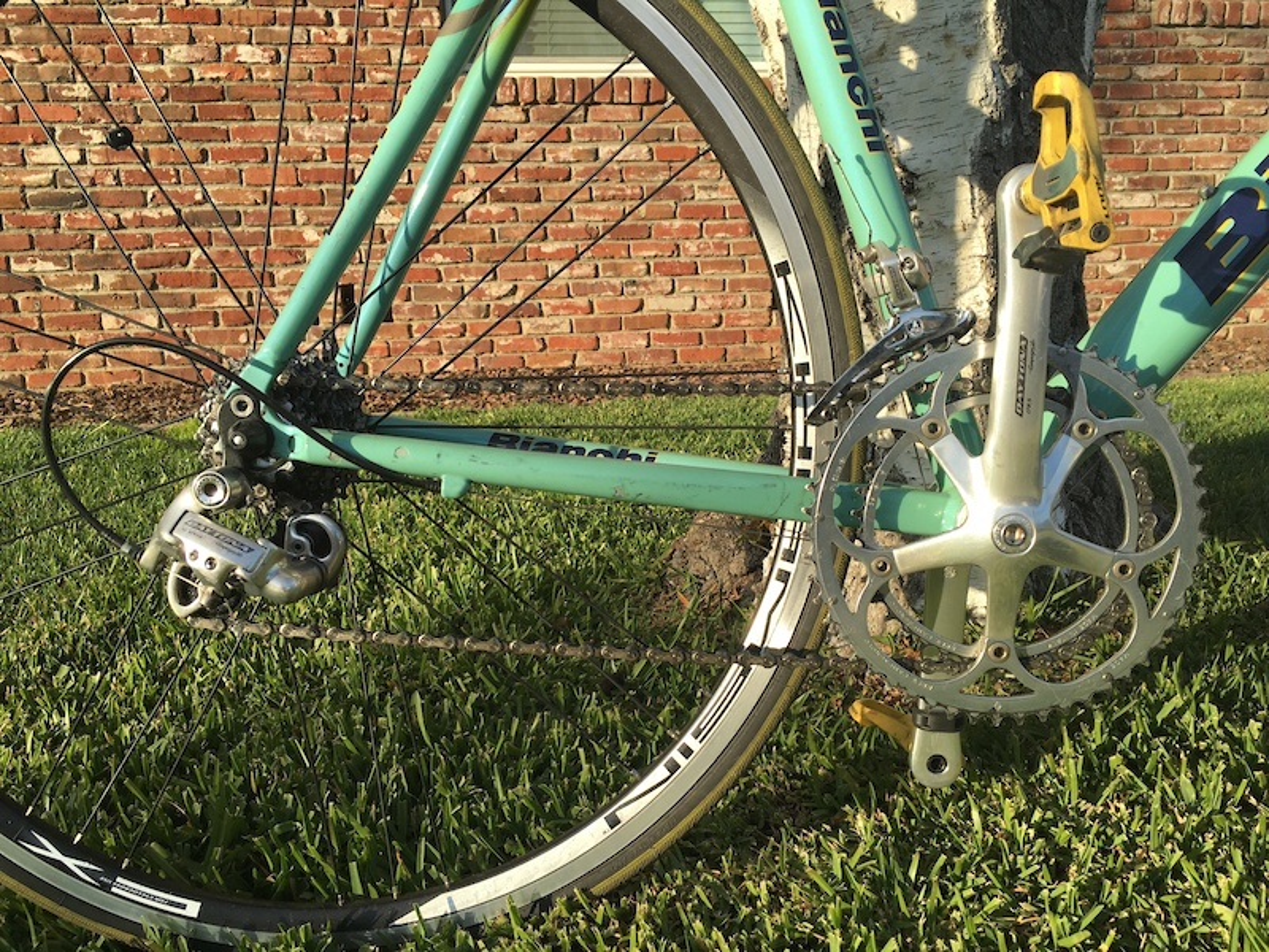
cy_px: 476
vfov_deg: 48.2
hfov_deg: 61.7
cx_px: 634
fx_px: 1063
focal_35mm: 29
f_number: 2.2
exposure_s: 1/845
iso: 25
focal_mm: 4.15
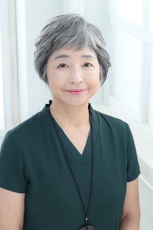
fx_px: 652
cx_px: 76
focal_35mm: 102
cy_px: 115
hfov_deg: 13.4
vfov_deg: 20.0
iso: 100
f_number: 5.6
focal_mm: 68
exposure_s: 1/160
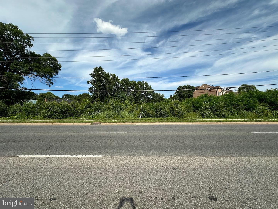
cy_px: 104
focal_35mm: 14
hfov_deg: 102.1
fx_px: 112
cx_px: 139
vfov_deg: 85.7
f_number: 2.2
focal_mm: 2.22
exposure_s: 1/2212
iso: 40
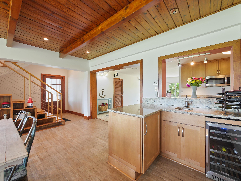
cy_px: 90
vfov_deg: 85.7
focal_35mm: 14
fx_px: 97
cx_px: 120
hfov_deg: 102.1
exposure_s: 1/20
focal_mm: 7
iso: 400
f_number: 4
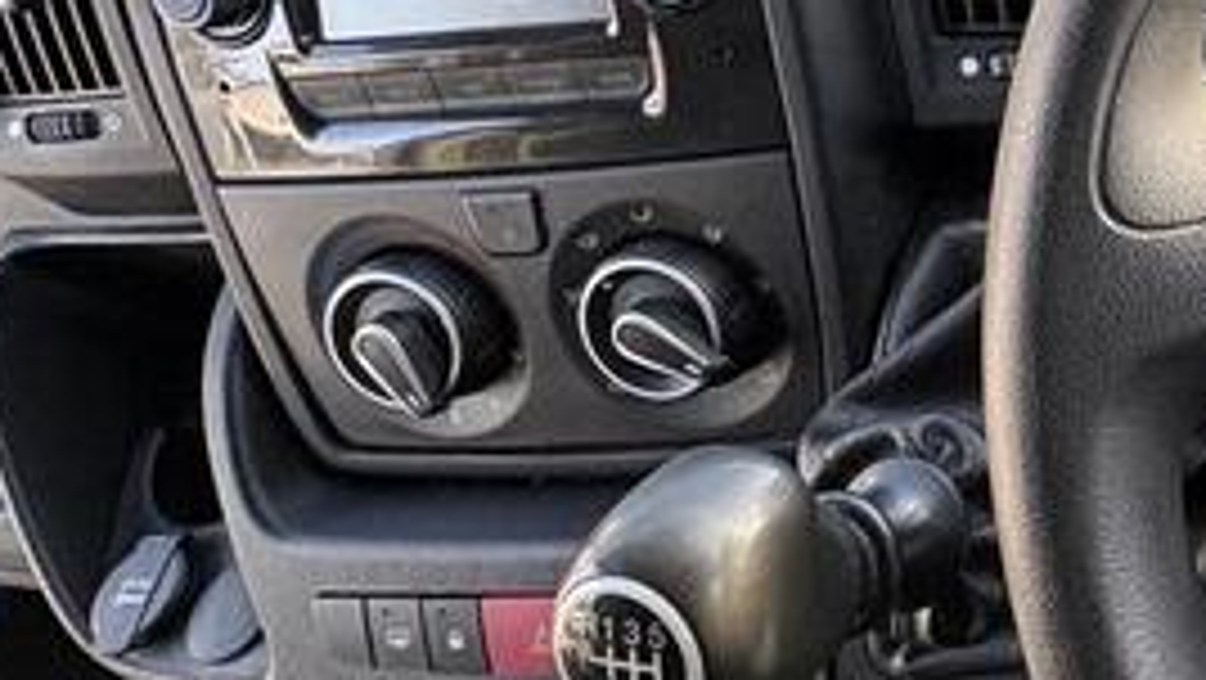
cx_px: 1634
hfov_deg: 30.4
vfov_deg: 21.7
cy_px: -149
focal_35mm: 51
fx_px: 1632
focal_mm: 2.22
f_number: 2.2
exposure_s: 1/99
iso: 200
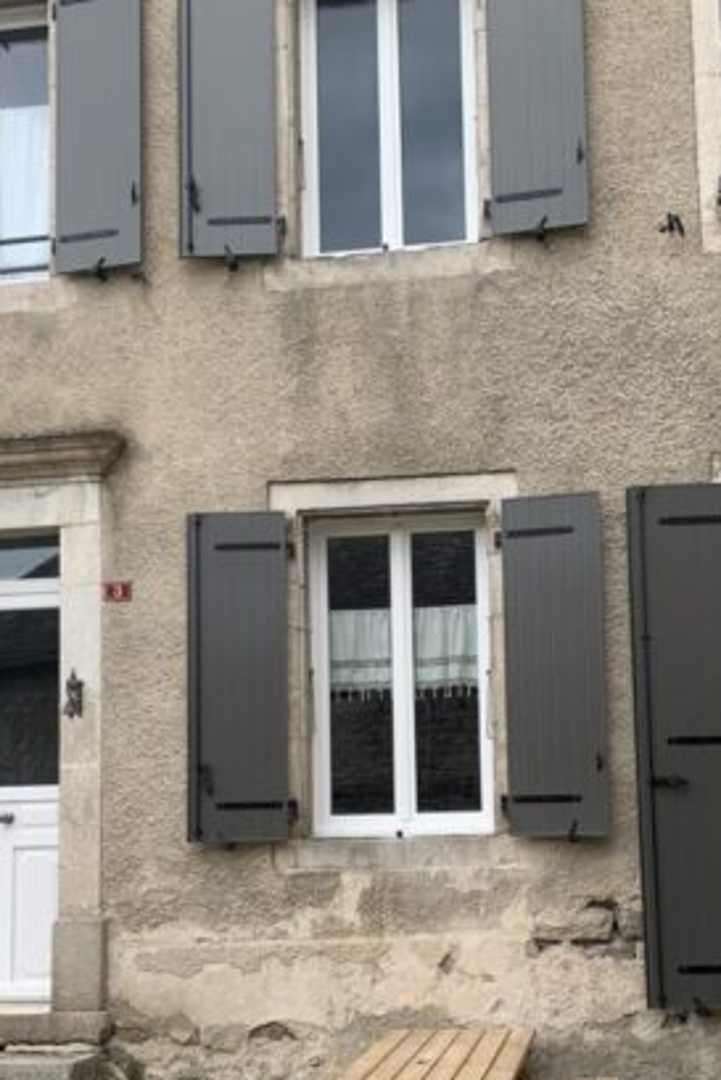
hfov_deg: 31.1
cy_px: 710
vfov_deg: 44.8
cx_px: 425
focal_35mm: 43
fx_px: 1291
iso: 25
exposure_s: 1/510
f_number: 1.8
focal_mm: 4.25
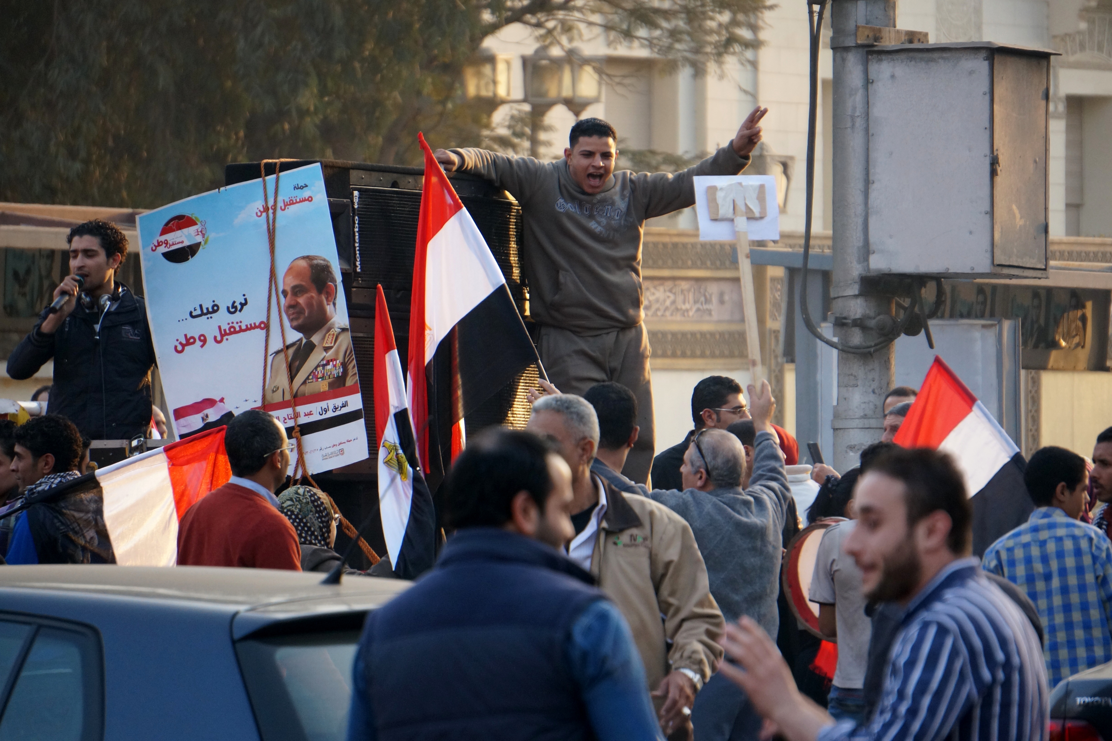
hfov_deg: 6.5
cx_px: 556
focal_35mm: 315
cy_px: 370
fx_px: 9729
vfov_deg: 4.4
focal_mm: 210
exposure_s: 1/320
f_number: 6.3
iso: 800
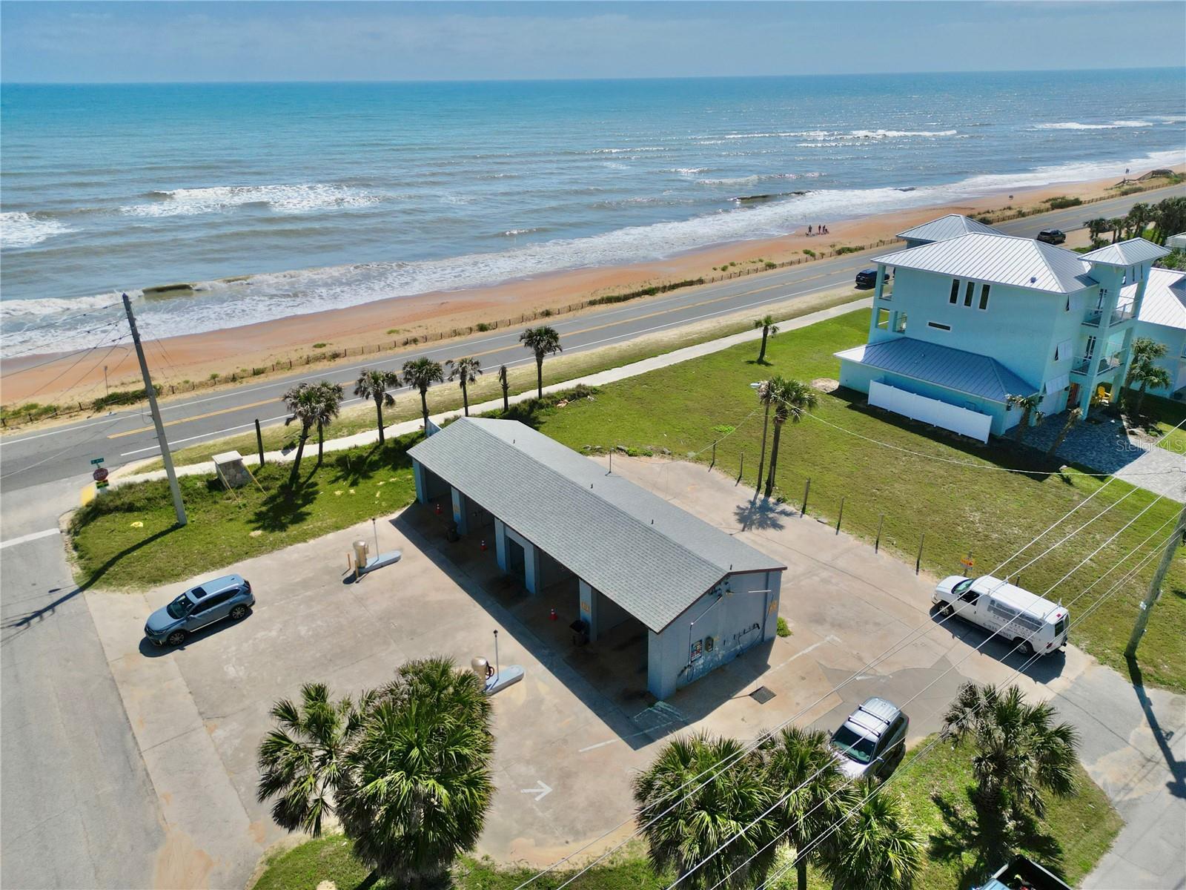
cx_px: 593
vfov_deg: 56.8
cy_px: 445
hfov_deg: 71.6
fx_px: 822
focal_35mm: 24
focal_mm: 6.72
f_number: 1.7
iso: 120
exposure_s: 1/8000
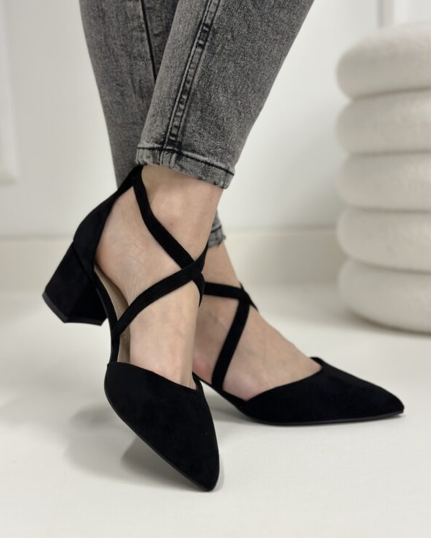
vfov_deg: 36.6
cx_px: 218
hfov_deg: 29.7
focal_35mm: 51
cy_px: 249
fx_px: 813
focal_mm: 6.86
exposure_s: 1/100
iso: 160
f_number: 1.78
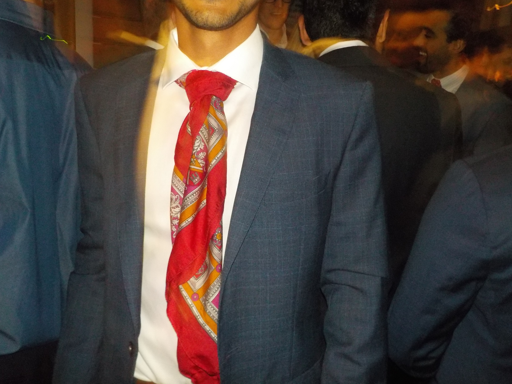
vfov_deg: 46.8
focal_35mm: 30
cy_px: 192
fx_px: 444
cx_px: 256
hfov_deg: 60.0
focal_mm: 4.1
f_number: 3.3
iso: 800
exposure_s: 1/4
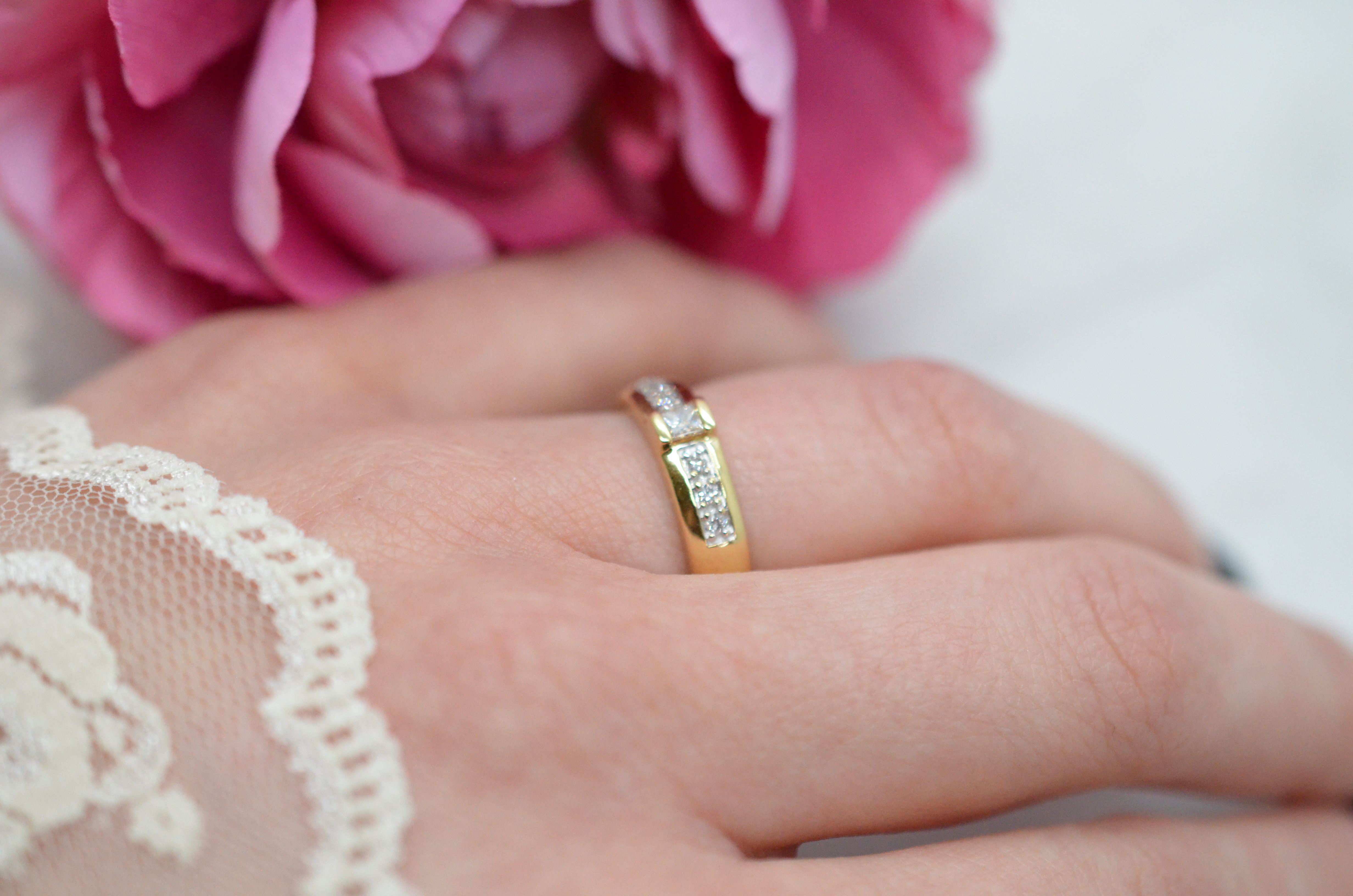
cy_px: 448
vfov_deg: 22.5
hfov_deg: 33.5
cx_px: 676
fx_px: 2250
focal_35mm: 60
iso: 3200
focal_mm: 40
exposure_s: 1/2000
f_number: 4
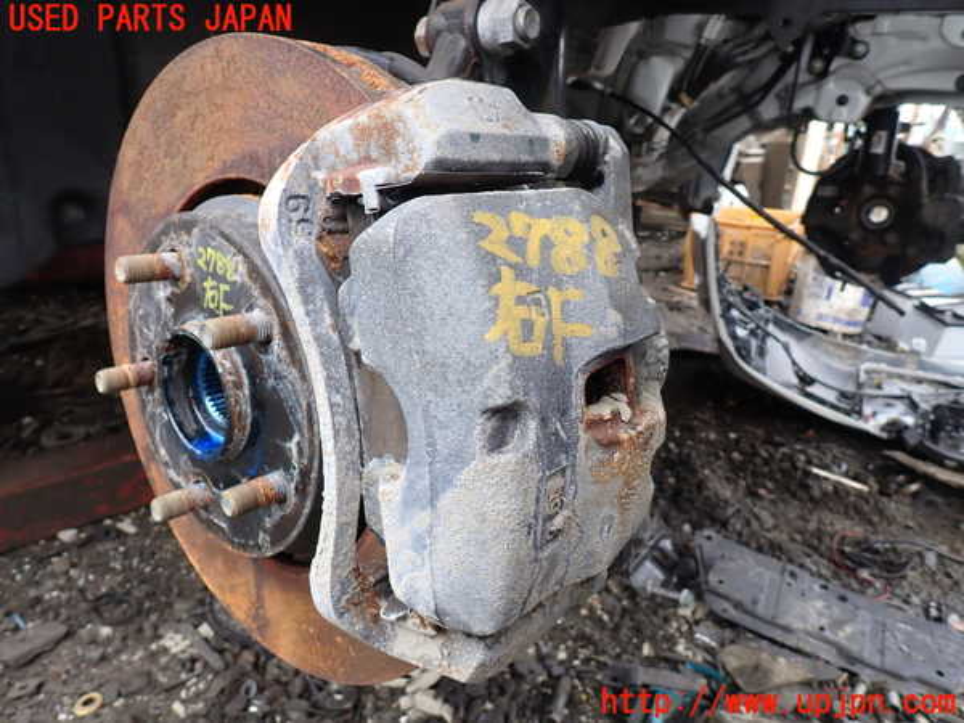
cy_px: 362
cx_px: 482
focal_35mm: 25
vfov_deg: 54.9
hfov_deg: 69.4
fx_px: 696
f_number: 2.8
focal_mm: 4.5
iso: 100
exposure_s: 1/80
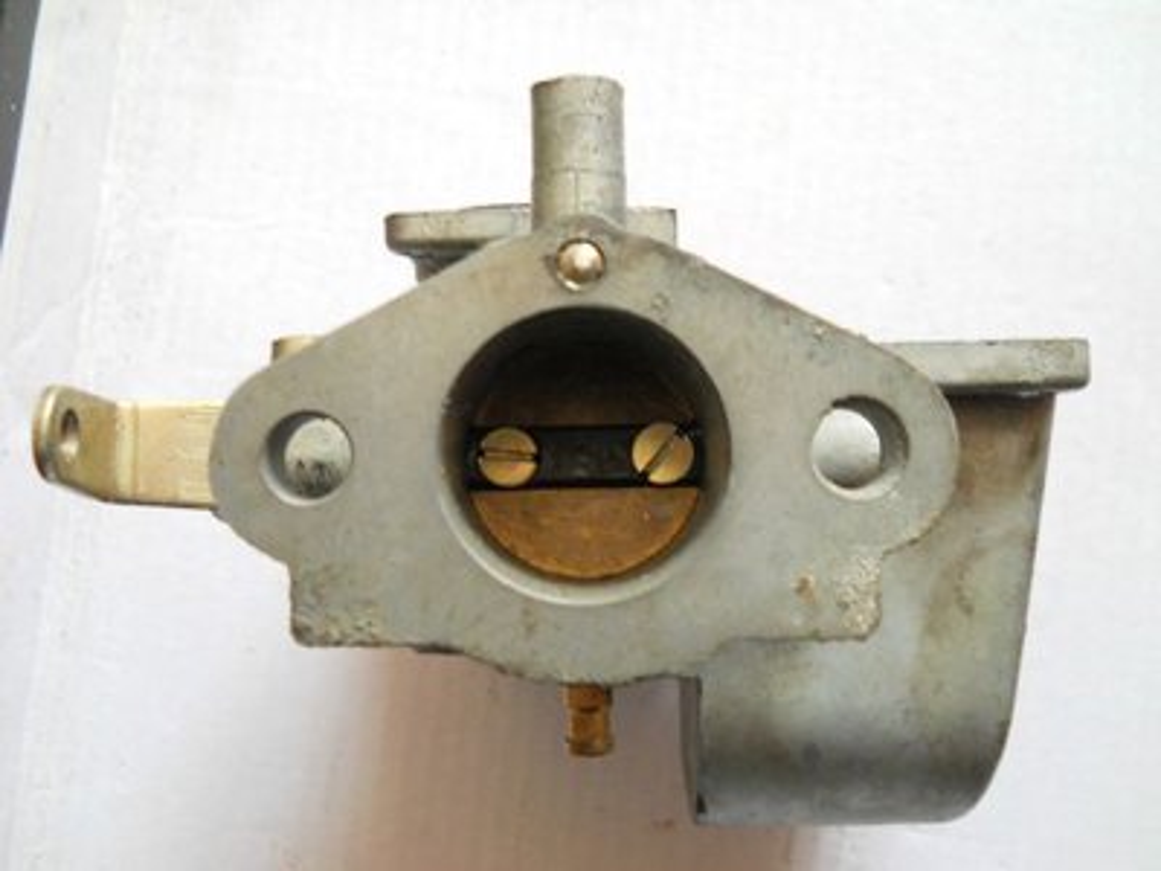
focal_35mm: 41
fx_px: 1375
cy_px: 436
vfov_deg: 35.1
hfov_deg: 45.8
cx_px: 580
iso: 250
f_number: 3.1
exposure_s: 1/30
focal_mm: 6.72
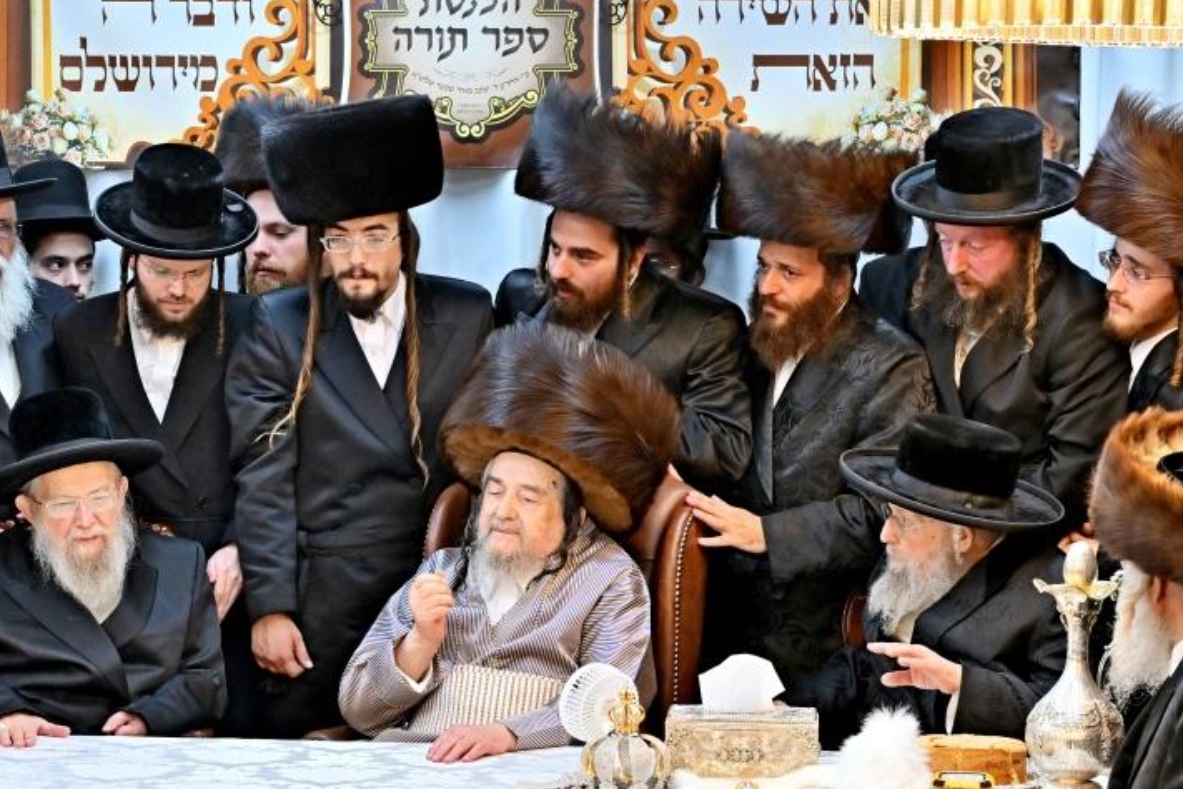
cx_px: 527
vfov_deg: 12.7
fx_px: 3549
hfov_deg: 18.9
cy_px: 544
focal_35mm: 108
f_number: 4
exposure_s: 1/250
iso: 800
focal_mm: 50
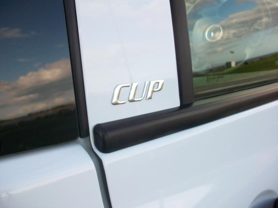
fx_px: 257
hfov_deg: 56.8
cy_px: 104
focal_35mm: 32
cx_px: 139
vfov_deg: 44.2
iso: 64
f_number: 2.8
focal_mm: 5.7
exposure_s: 1/200
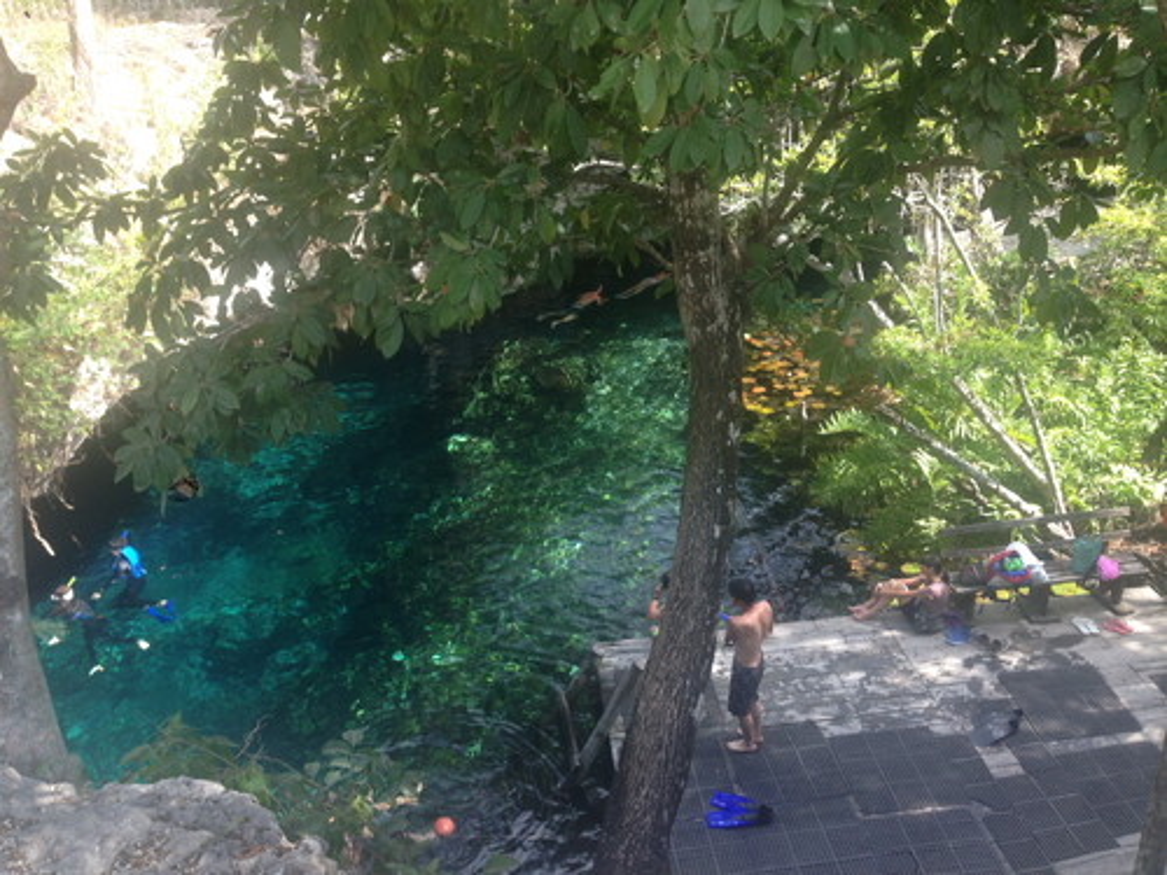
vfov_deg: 42.9
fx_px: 1113
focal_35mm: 33
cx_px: 584
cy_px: 438
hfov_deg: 55.4
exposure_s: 1/180
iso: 50
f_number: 2.4
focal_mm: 4.12
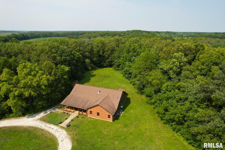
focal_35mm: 22
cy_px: 75
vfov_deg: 57.2
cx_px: 112
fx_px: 137
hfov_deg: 78.6
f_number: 2.8
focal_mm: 8.38
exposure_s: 1/250
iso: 110
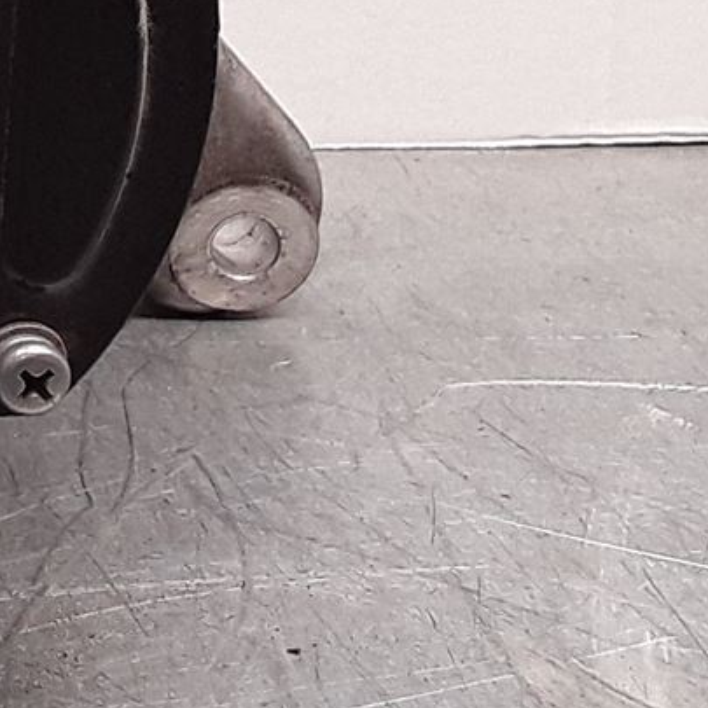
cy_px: -93
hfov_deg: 12.7
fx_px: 2892
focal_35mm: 125
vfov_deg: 13.6
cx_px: -573
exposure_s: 1/50
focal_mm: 2.91
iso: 50
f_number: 1.9
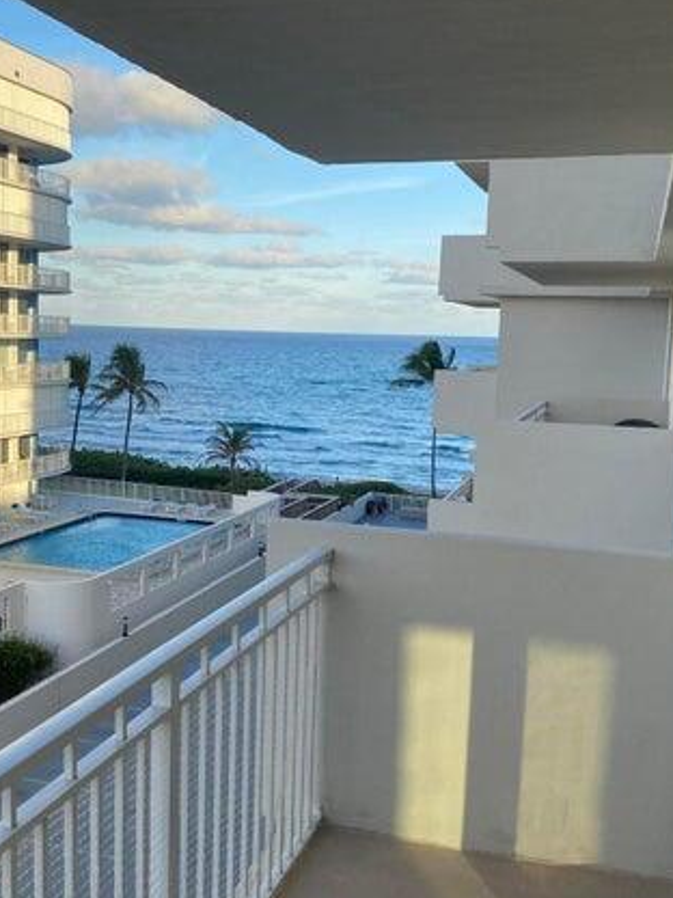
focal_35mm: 40
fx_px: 1037
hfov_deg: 35.8
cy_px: 436
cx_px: 252
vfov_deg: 46.8
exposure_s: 1/1316
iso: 32
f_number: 1.8
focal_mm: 4.25
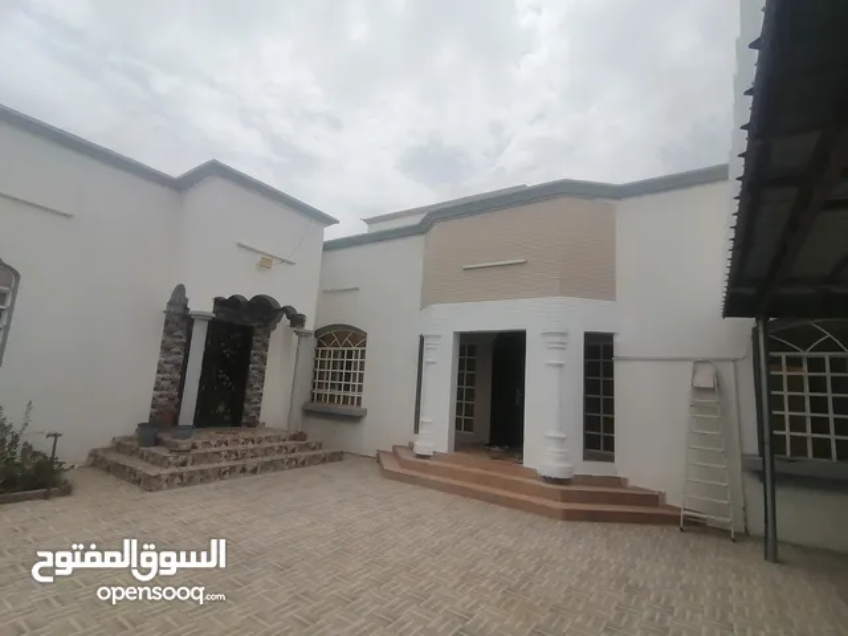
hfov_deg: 91.0
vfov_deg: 74.7
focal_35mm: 17
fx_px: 416
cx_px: 424
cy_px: 318
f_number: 2.4
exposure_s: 1/1931
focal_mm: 1.78
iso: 50
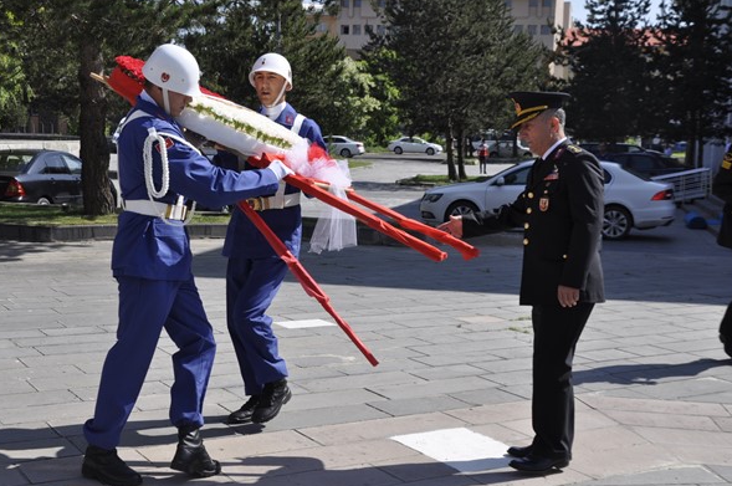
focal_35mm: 53
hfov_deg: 37.5
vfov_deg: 25.4
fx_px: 1076
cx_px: 332
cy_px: 245
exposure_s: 1/400
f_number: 10
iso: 200
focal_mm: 32
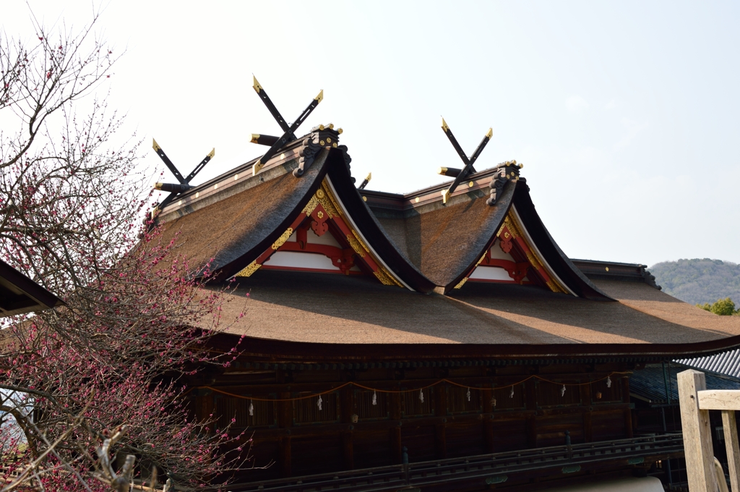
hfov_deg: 51.3
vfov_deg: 35.4
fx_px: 770
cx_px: 370
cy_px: 246
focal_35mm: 38
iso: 100
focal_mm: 25
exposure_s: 1/200
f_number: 7.1
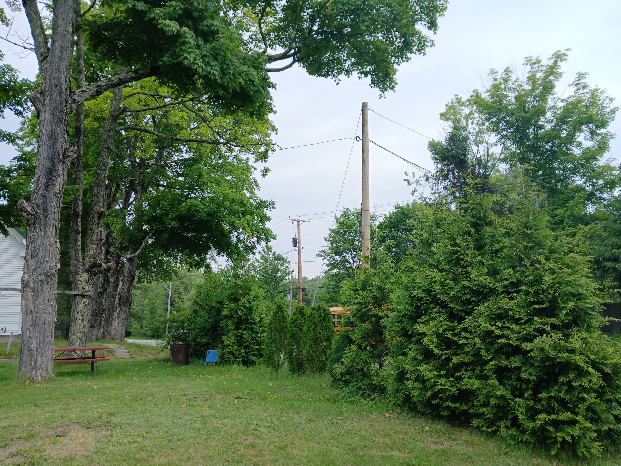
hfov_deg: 67.3
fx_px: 466
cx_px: 310
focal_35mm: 26
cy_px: 233
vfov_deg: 53.1
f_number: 1.8
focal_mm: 3.98
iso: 20
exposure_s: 1/307
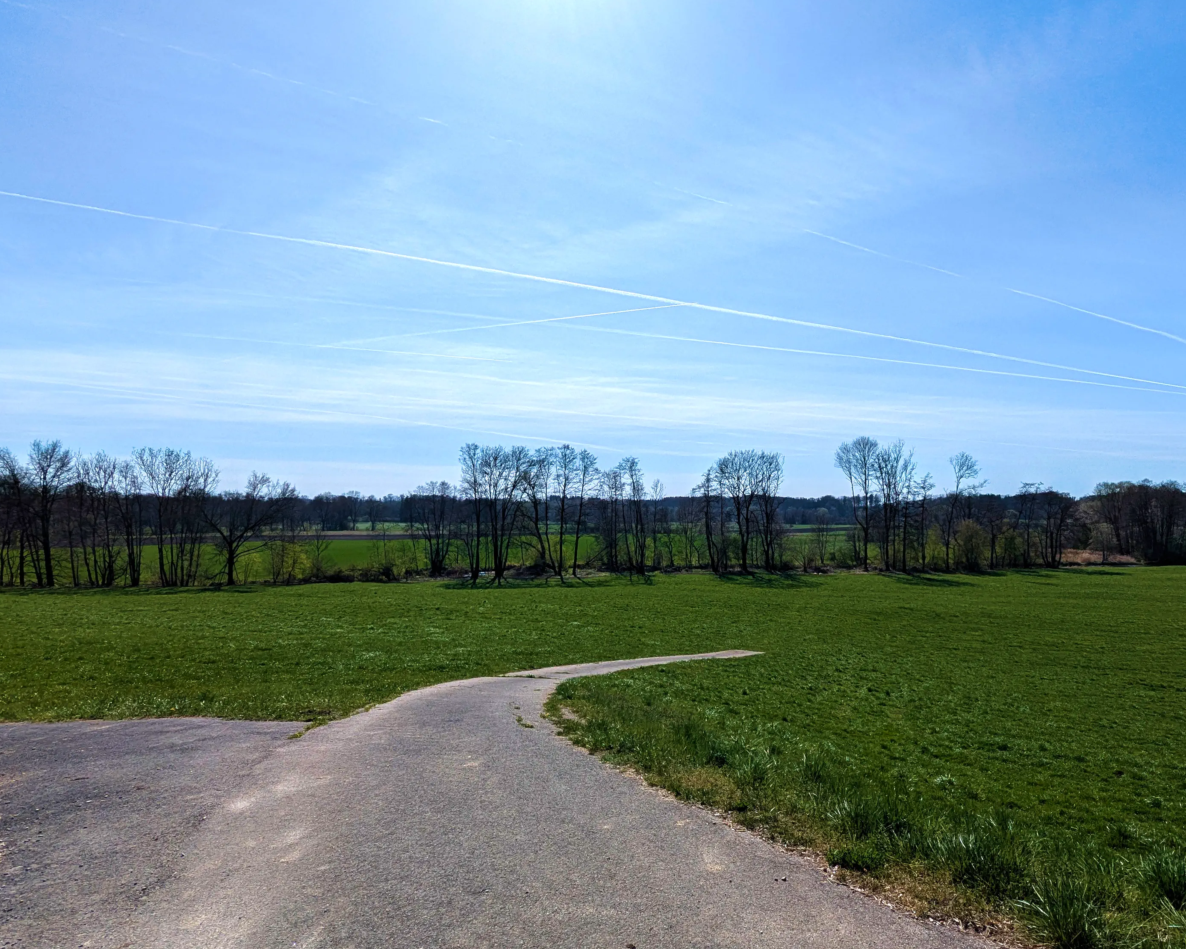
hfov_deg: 71.6
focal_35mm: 23
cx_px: 732
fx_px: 807
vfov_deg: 60.6
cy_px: 546
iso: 41
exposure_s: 1/3205
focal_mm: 2.35
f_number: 2.2
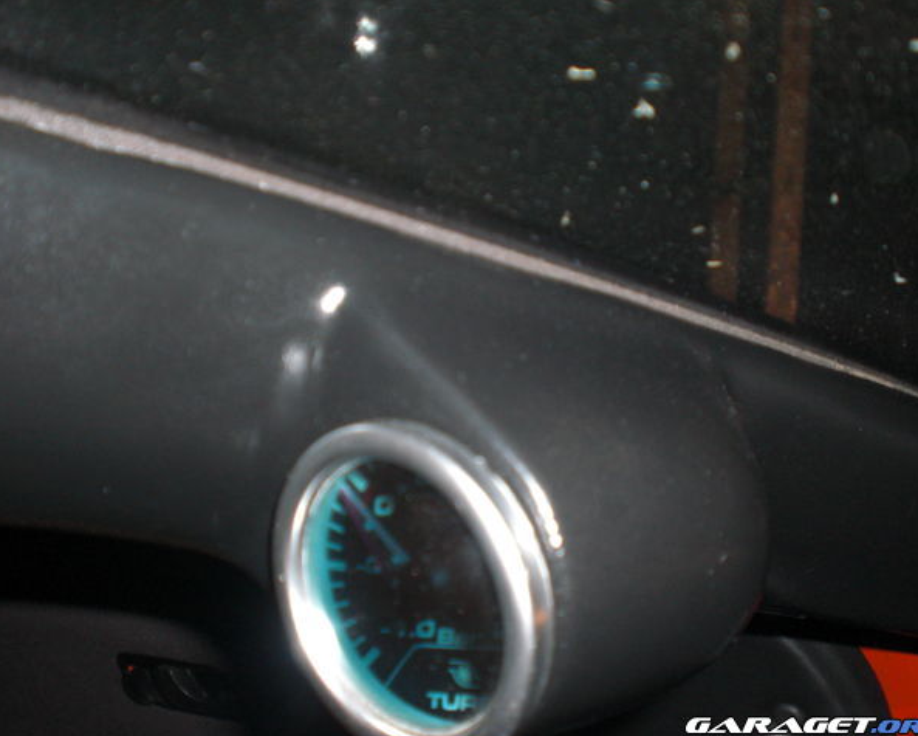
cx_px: 455
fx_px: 1087
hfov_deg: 45.8
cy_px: 369
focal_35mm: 40
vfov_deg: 37.4
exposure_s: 1/60
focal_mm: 6.3
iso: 200
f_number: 3.1
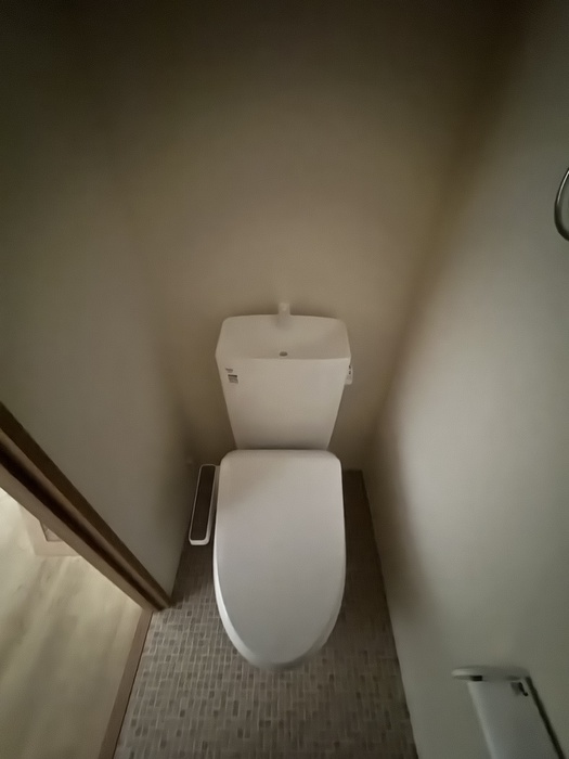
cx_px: 284
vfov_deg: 102.1
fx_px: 307
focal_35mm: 14
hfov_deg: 85.7
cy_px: 380
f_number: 2.2
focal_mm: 2.22
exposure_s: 1/2
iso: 3200
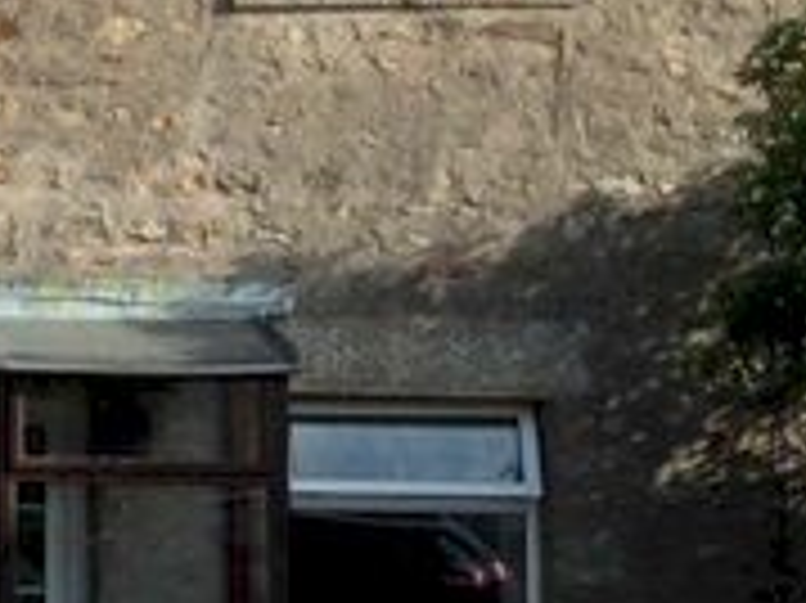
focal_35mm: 129
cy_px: 281
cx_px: -500
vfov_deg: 11.5
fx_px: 3002
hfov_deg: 14.1
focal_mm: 3.3
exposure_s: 1/456
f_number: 2.4
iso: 32
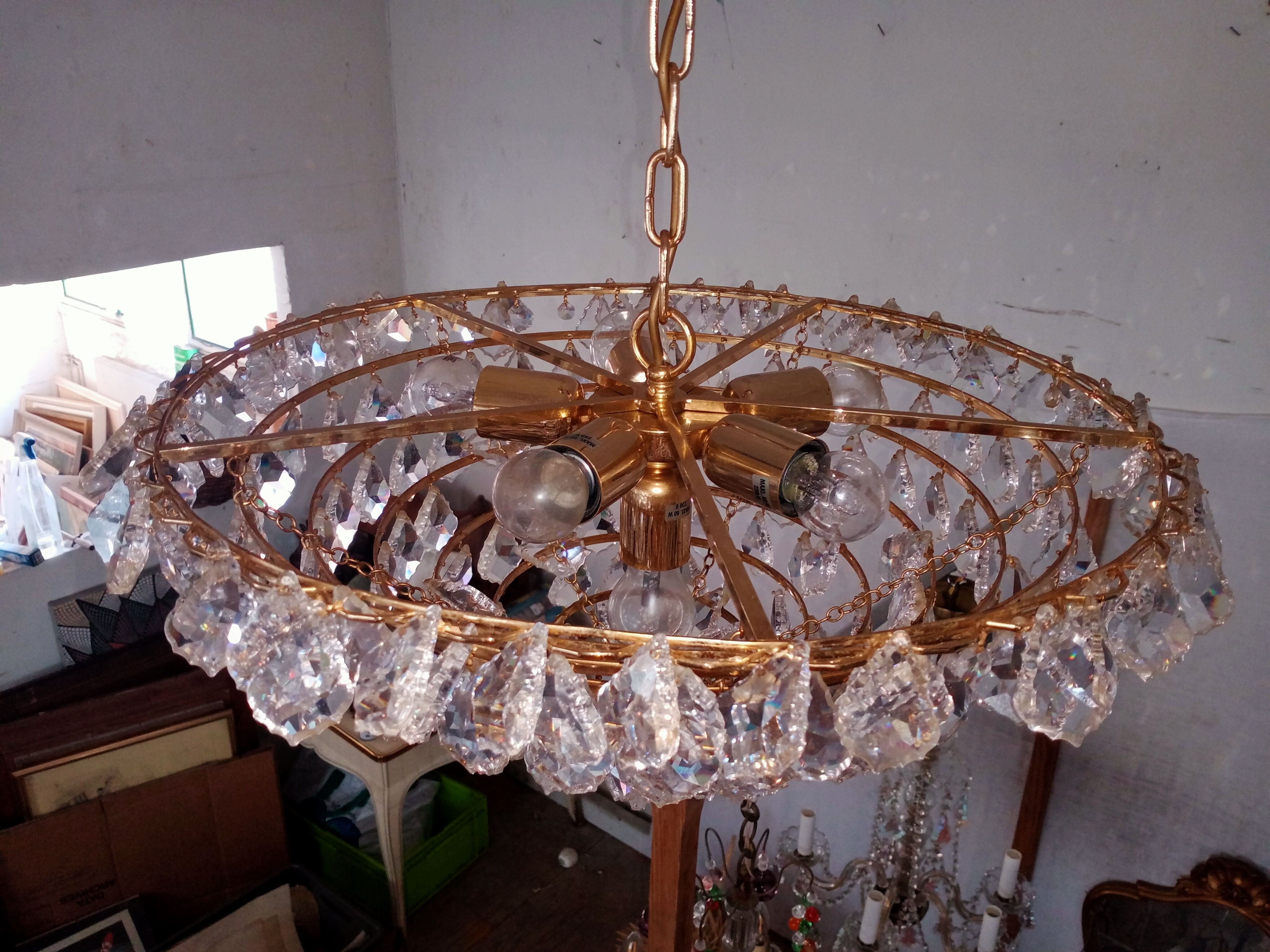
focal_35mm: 28
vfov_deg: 49.7
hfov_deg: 63.4
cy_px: 476
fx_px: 1027
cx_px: 635
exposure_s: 1/33.3
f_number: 1.8
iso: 987
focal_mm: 4.05
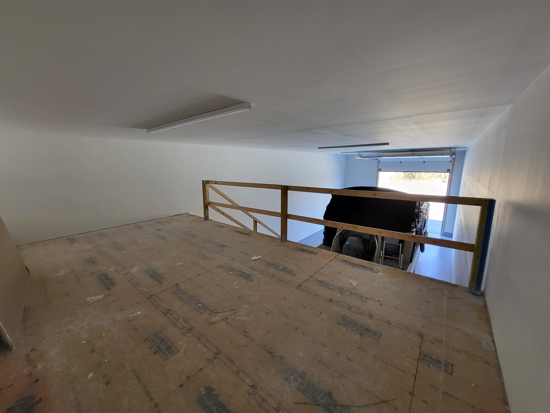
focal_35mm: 13
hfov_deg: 106.2
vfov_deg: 89.9
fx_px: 207
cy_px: 206
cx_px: 275
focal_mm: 1.74
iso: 100
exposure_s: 1/60
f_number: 2.2
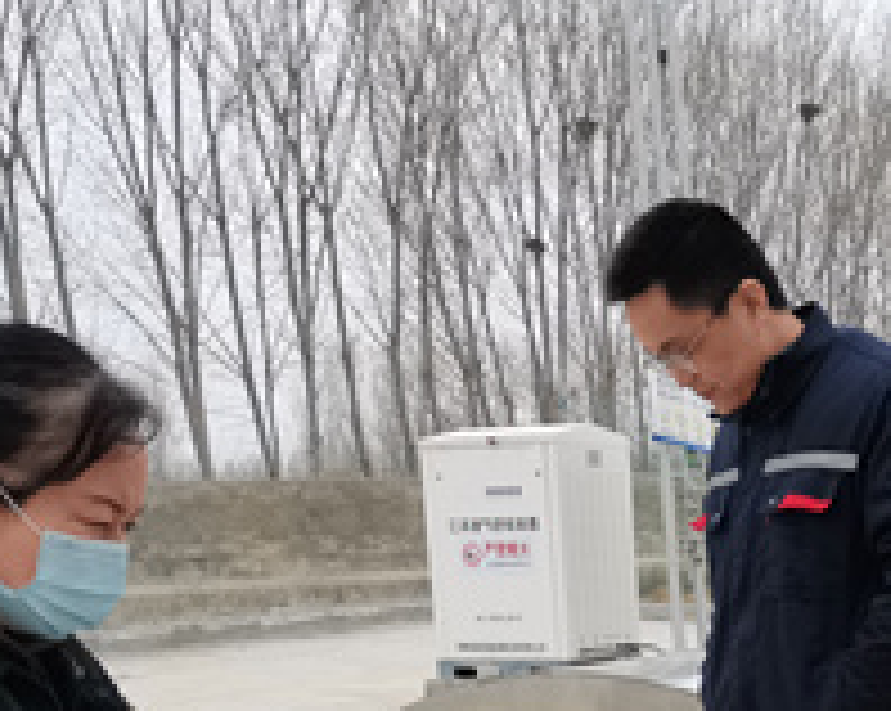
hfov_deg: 23.5
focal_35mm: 77
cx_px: 936
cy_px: 990
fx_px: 2029
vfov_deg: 18.2
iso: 50
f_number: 1.8
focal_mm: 5.58
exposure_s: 1/918
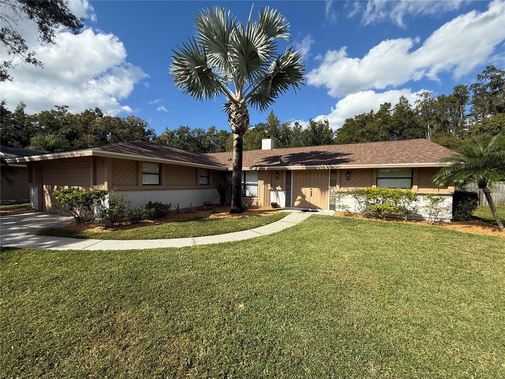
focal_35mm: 14
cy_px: 190
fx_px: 204
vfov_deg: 85.7
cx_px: 252
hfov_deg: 102.1
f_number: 2.2
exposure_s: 1/1848
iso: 50
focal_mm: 2.22
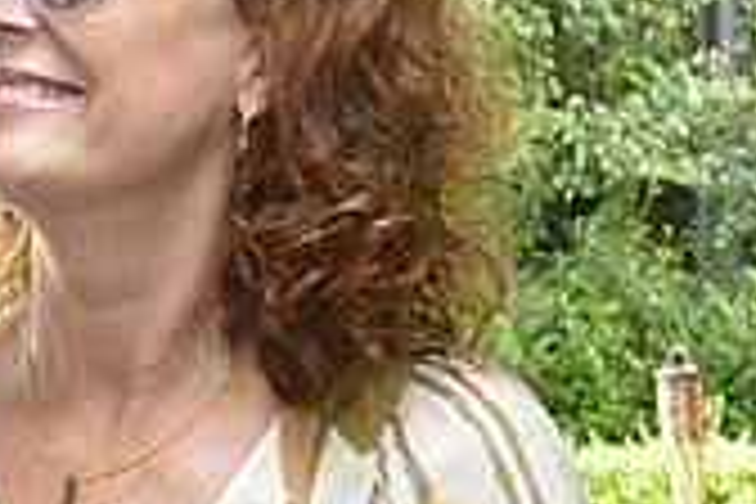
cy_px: 569
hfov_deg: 10.4
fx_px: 3843
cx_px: -706
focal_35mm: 183
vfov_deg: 7.5
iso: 800
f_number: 8
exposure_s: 1/60
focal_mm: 30
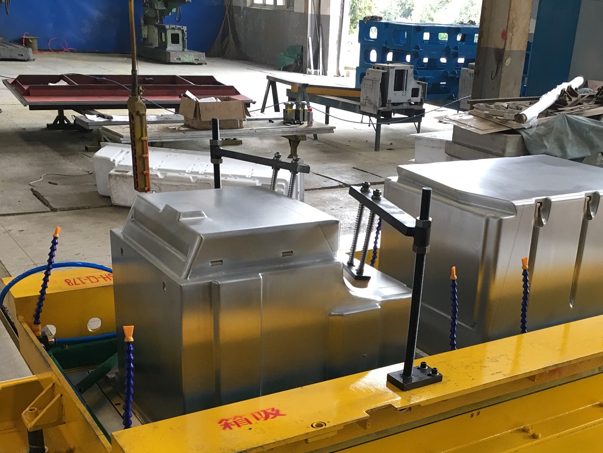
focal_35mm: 44
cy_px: 342
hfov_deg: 42.7
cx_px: 365
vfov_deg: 32.3
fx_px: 767
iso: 50
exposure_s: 1/33
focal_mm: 4.15
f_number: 2.2
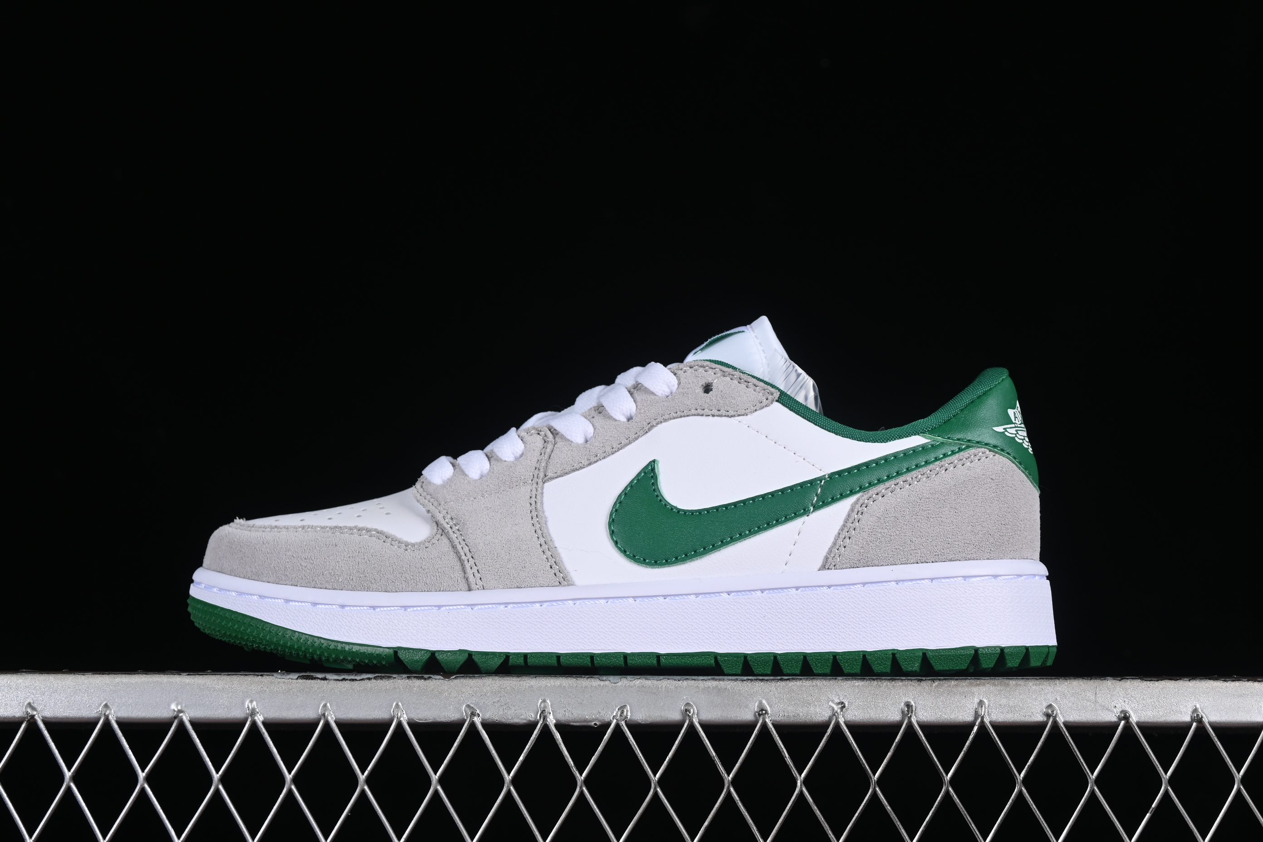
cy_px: 421
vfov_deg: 18.2
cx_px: 632
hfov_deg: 27.0
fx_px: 2631
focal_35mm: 75
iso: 160
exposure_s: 1/80
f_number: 8
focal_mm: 50
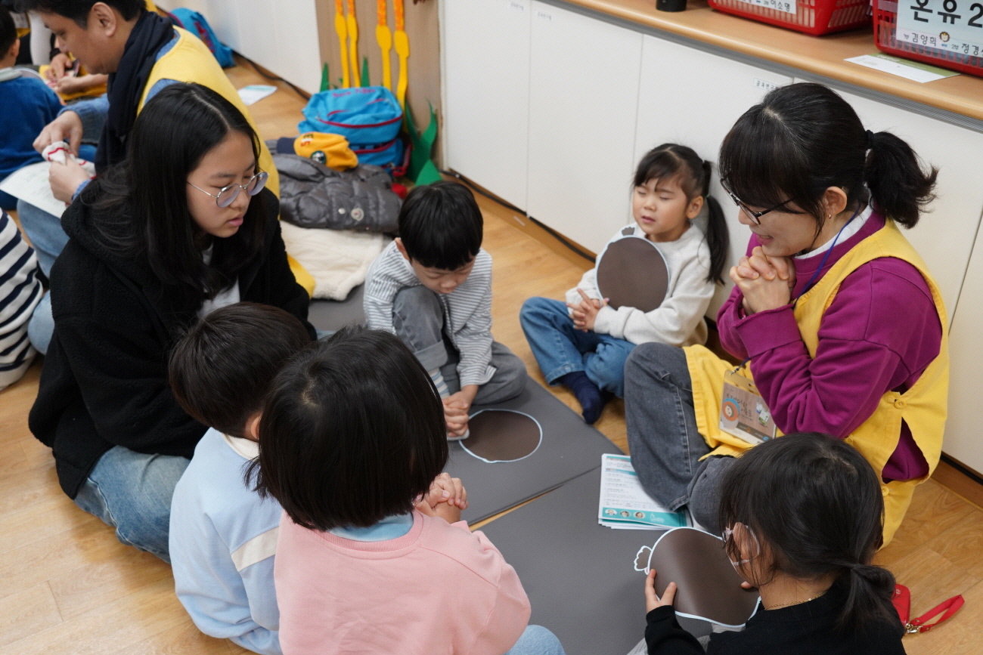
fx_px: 983
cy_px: 328
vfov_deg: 36.9
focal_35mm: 36
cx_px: 492
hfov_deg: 53.1
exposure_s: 1/80
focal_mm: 36
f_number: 5.6
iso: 2500
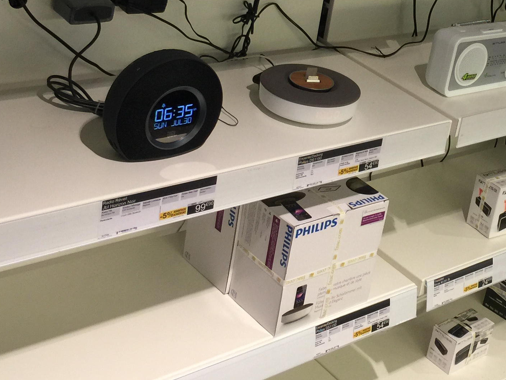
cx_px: 413
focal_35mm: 67
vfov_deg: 21.7
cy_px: 79
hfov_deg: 28.3
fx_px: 979
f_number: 2.2
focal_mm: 4.15
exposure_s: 1/30
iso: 50
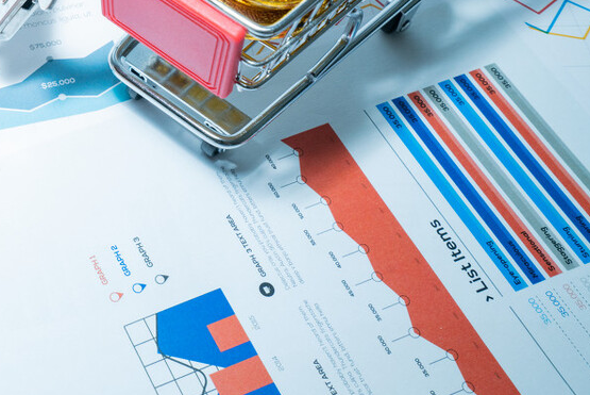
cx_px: -41
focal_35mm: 67
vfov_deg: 19.8
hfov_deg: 27.7
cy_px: 14
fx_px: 1099
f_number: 11
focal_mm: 31
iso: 400
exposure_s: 1/80
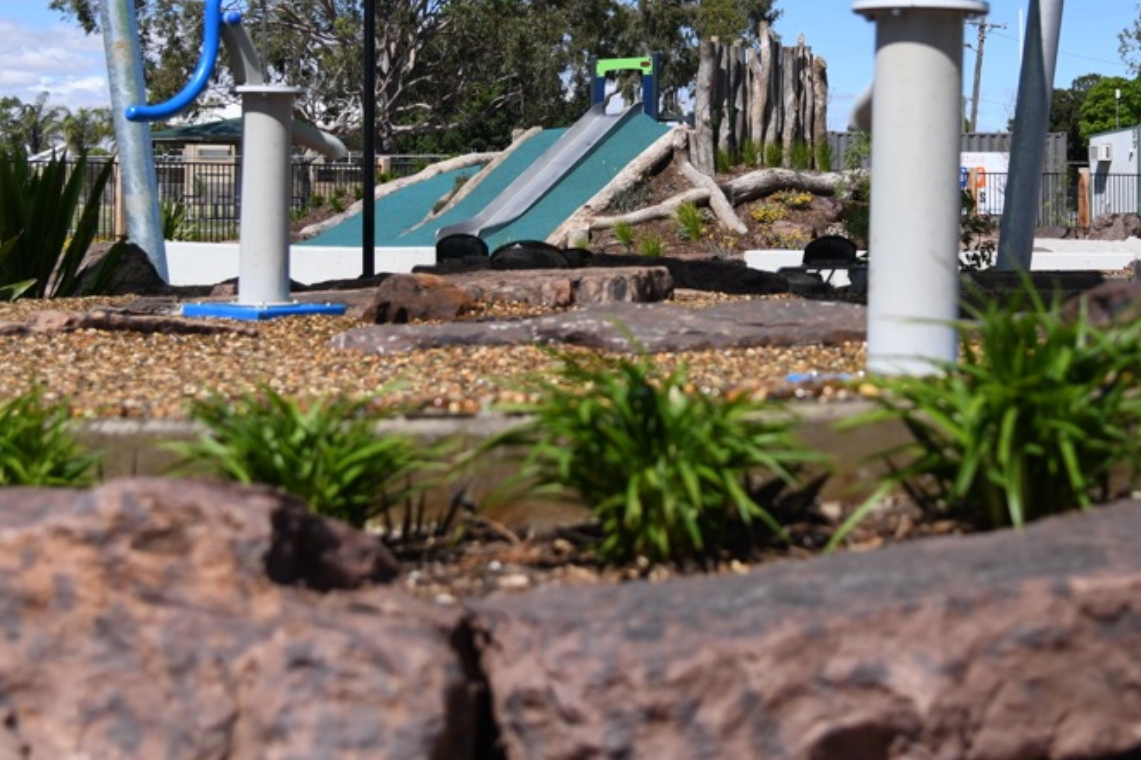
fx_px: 1964
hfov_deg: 32.3
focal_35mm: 62
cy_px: 122
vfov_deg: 21.5
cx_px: 663
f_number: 4
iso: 400
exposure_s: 1/6400
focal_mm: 32
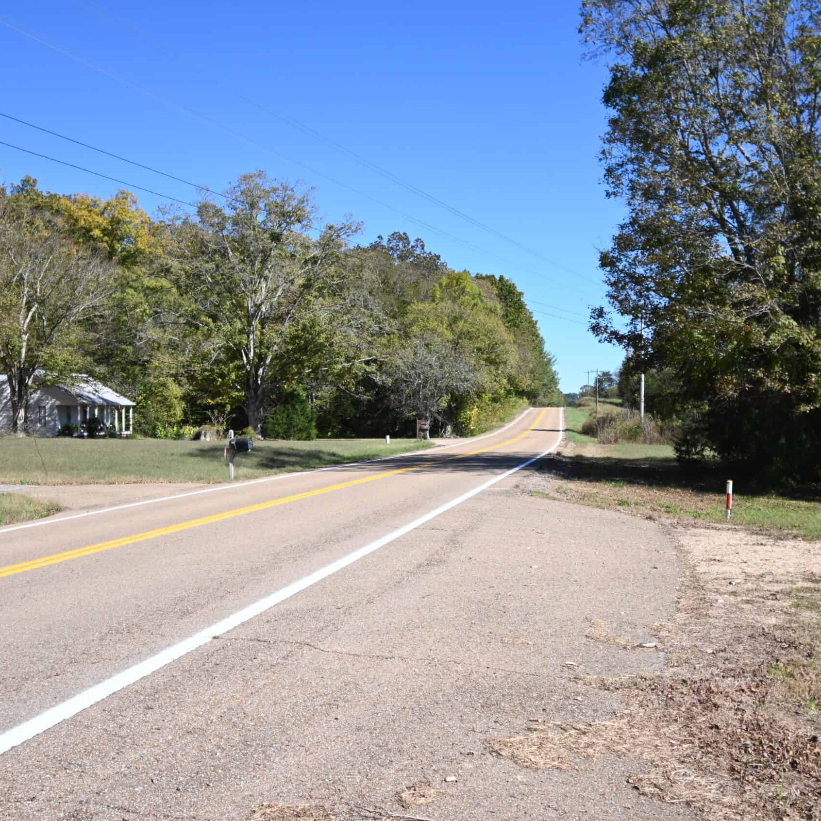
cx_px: 410
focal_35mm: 36
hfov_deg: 46.0
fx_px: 966
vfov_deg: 46.0
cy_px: 412
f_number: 7.1
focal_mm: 19
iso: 100
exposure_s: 1/320
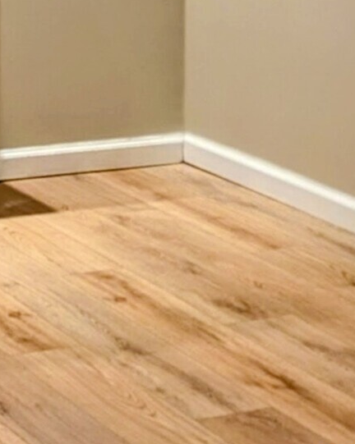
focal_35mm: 100
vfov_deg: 15.3
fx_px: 1315
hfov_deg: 14.4
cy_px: -452
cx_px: -172
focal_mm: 6.9
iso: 27
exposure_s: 1/120
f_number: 1.68
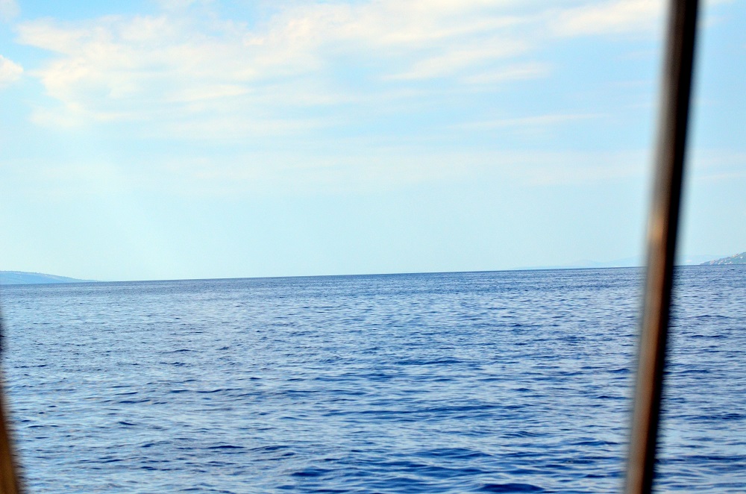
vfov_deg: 13.0
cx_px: 373
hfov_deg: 19.5
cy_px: 247
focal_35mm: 105
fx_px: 2171
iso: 1000
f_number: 5.6
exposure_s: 1/8000
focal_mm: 70
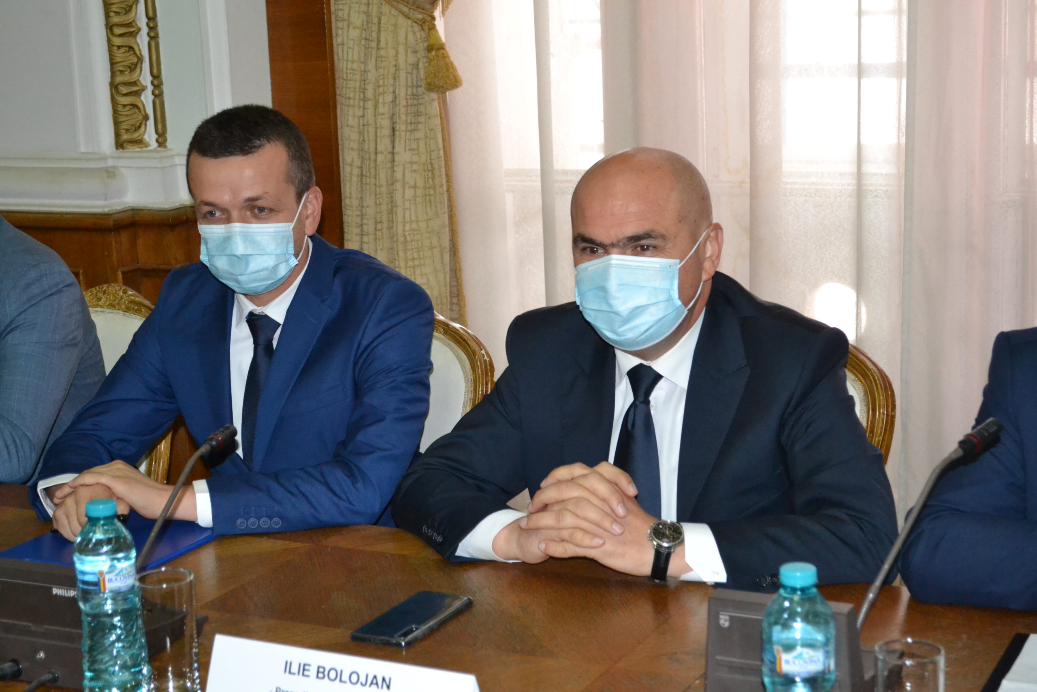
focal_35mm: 63
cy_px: 346
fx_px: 1815
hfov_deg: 31.9
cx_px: 518
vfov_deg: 21.6
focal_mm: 42
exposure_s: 1/60
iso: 3200
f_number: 5.3
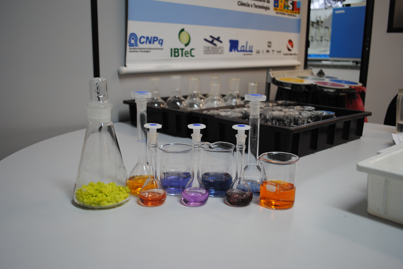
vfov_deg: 40.1
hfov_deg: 57.2
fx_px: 370
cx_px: 202
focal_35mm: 33
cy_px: 134
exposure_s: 1/50
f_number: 3.8
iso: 400
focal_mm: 22
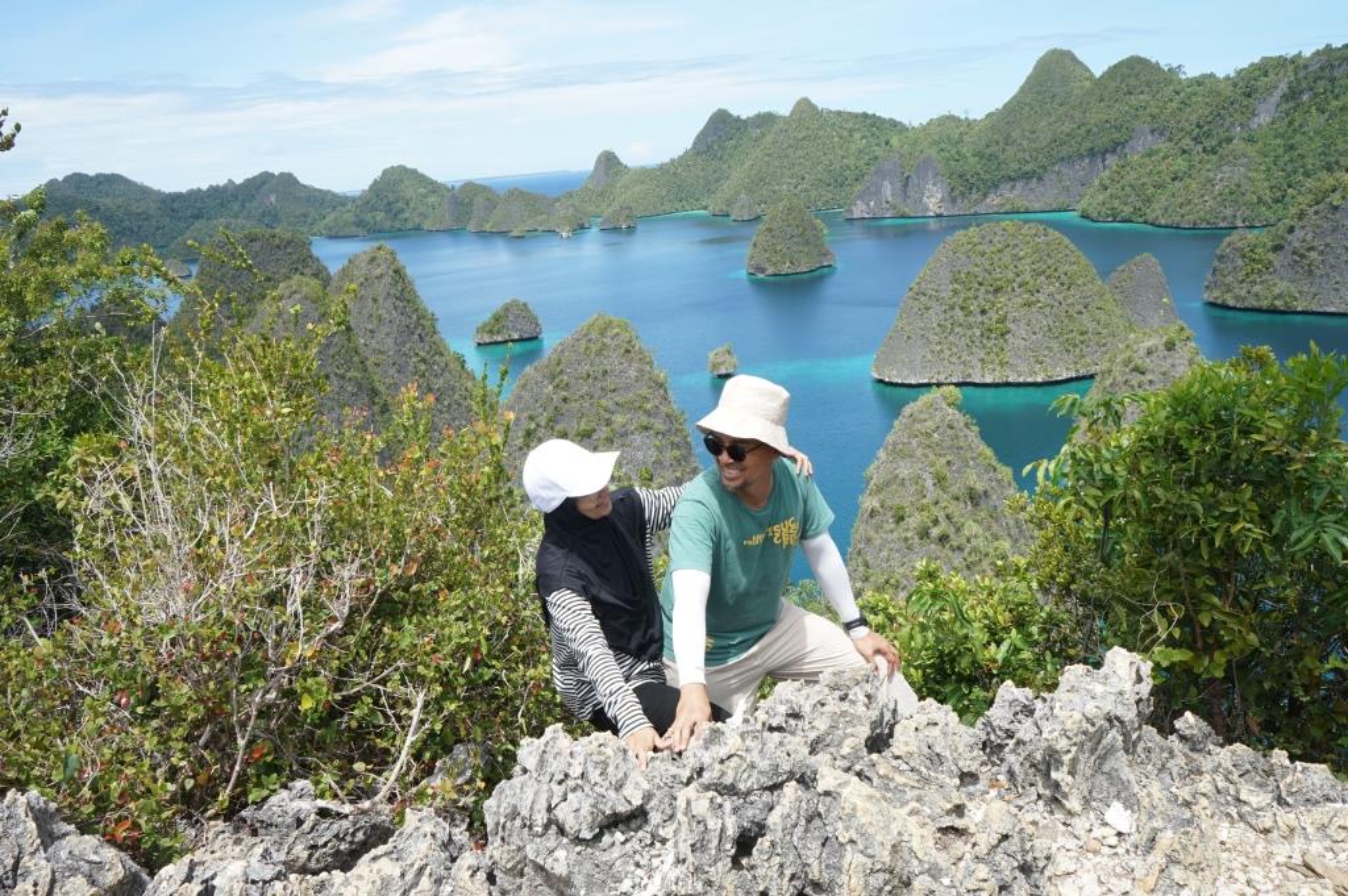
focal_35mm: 28
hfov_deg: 65.5
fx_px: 1048
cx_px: 674
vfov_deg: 46.3
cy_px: 448
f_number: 18
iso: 800
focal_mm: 28
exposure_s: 1/250
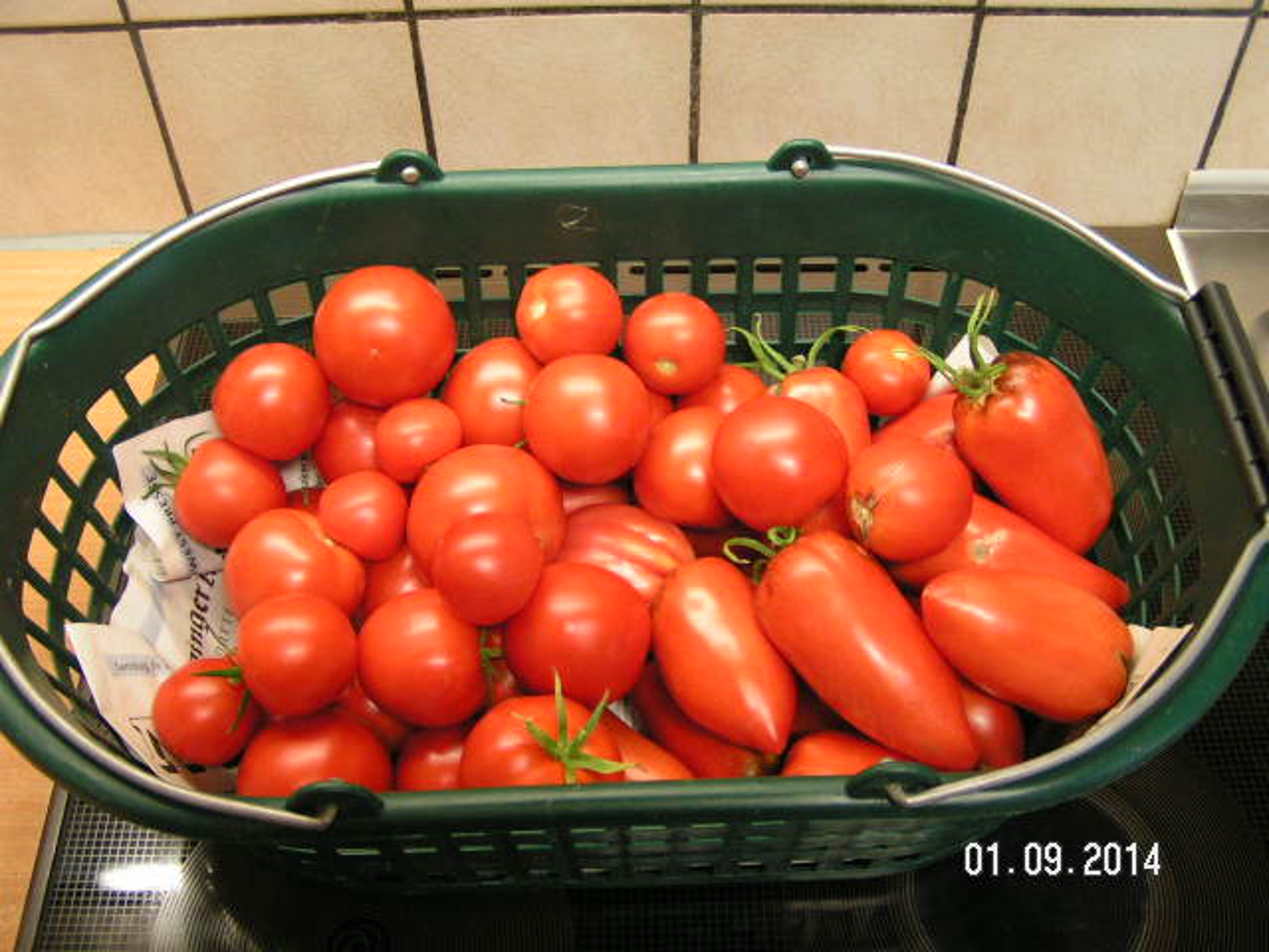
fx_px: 1393
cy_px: 476
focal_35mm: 38
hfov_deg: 49.0
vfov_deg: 37.7
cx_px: 634
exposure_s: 1/6
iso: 200
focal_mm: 5.8
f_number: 2.8
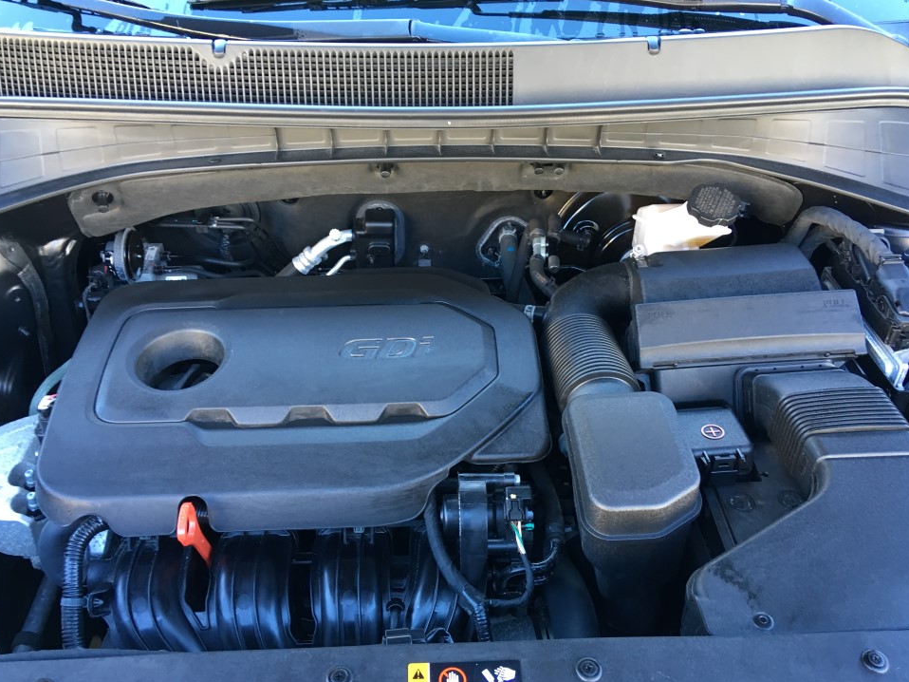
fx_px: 814
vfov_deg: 45.4
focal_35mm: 31
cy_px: 342
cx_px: 458
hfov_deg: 58.4
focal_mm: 4.15
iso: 80
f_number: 2.2
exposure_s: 1/30
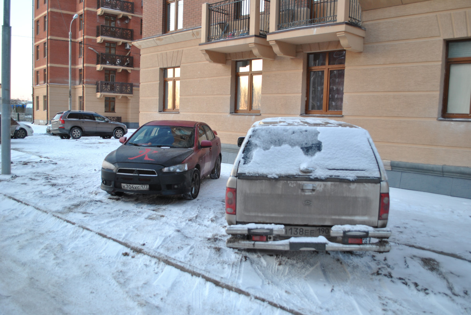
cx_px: 236
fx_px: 432
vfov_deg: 40.1
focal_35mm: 33
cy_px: 158
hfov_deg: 57.2
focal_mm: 22
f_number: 3.8
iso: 200
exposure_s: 1/30
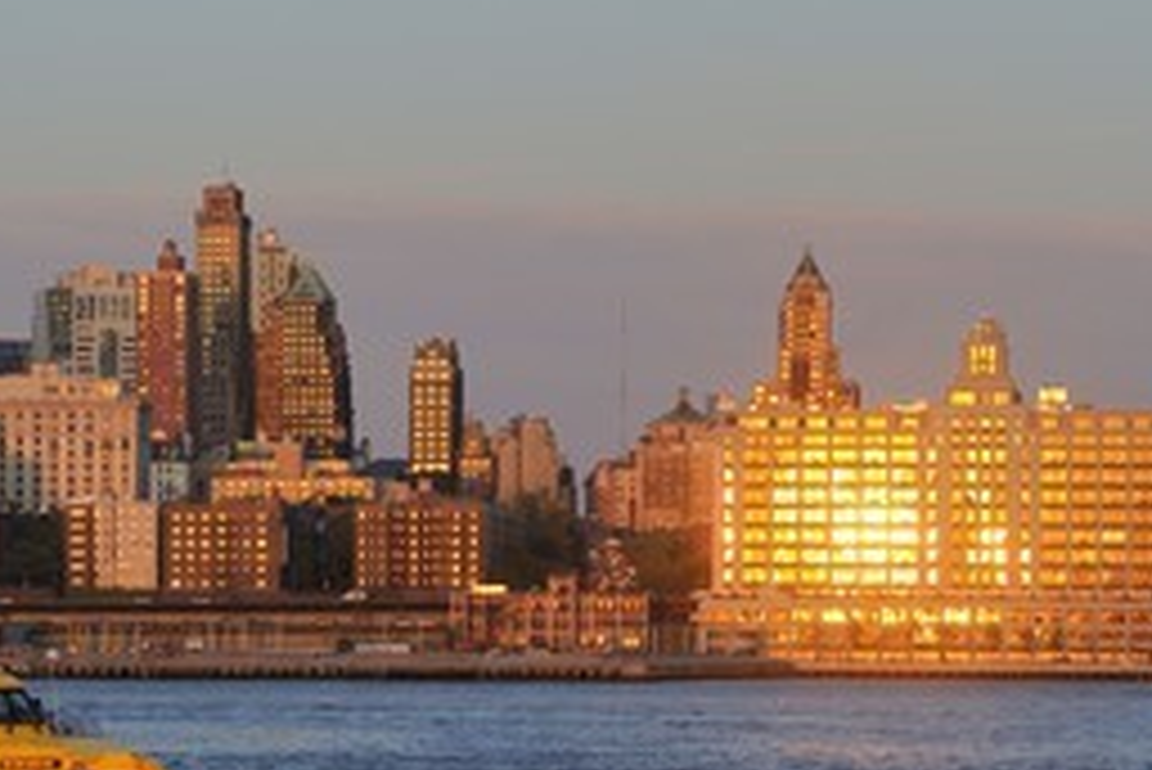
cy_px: 495
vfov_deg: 7.2
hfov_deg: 10.8
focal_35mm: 190
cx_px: 428
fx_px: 6083
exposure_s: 1/250
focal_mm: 116
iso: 800
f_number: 7.1
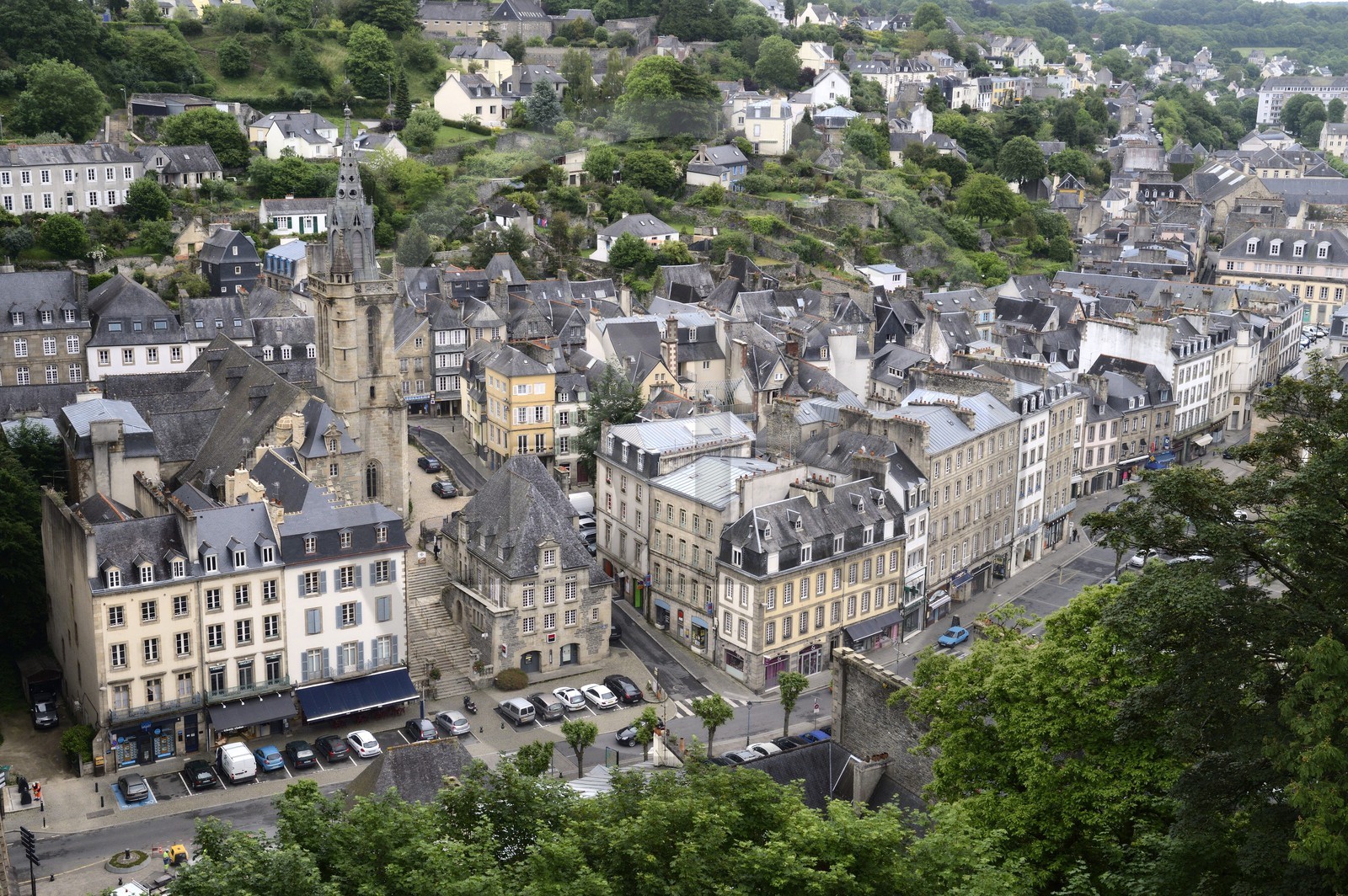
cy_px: 448
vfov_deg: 29.8
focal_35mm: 45
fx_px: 1684
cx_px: 674
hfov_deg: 43.6
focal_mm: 45
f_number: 11
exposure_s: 1/200
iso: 800
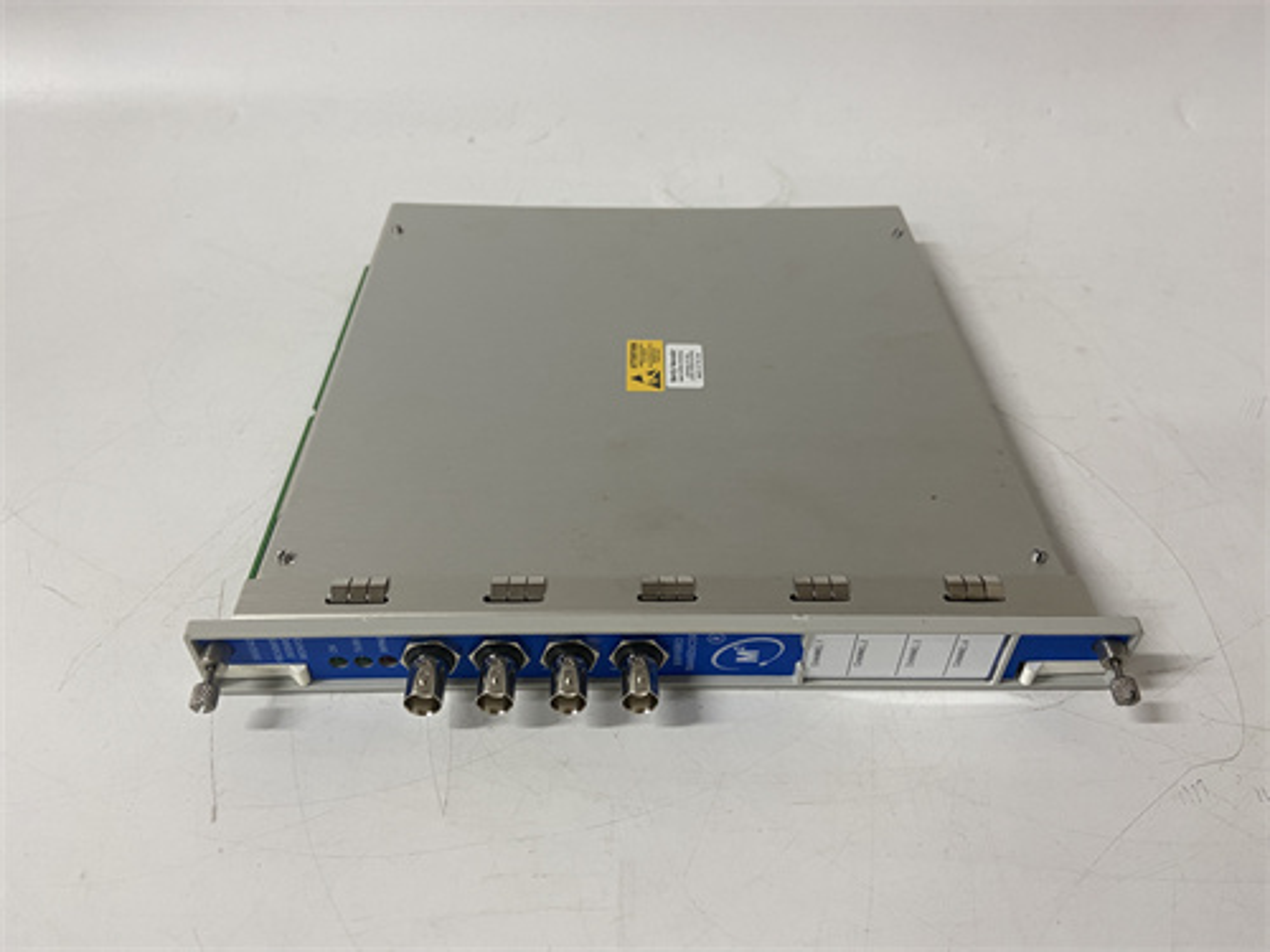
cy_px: 476
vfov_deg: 53.1
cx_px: 635
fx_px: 954
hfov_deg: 67.3
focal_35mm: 26
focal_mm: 4.25
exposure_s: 1/50
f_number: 1.8
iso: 80
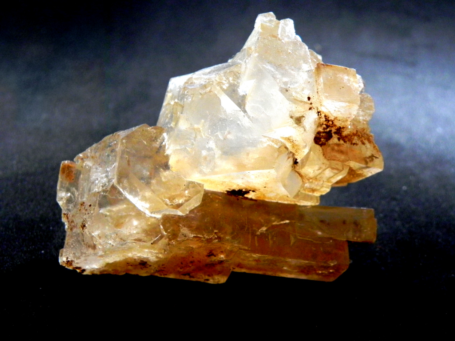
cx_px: 228
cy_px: 170
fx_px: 486
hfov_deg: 50.1
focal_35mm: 37
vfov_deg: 38.7
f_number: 3.2
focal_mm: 6.6
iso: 800
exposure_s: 1/40
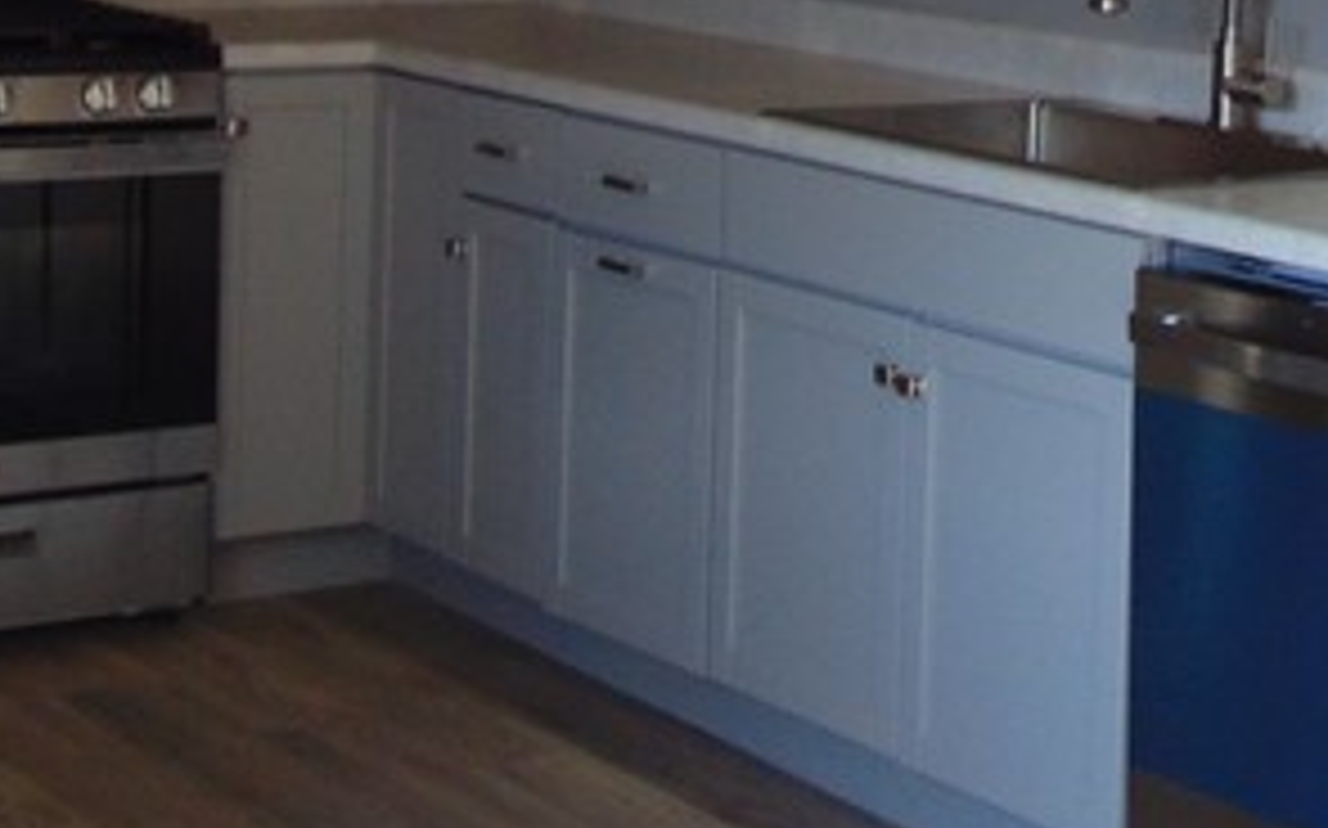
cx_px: 1044
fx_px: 3328
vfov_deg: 13.9
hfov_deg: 22.3
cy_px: -90
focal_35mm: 92
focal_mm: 4.5
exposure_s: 1/30
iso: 80
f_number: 3
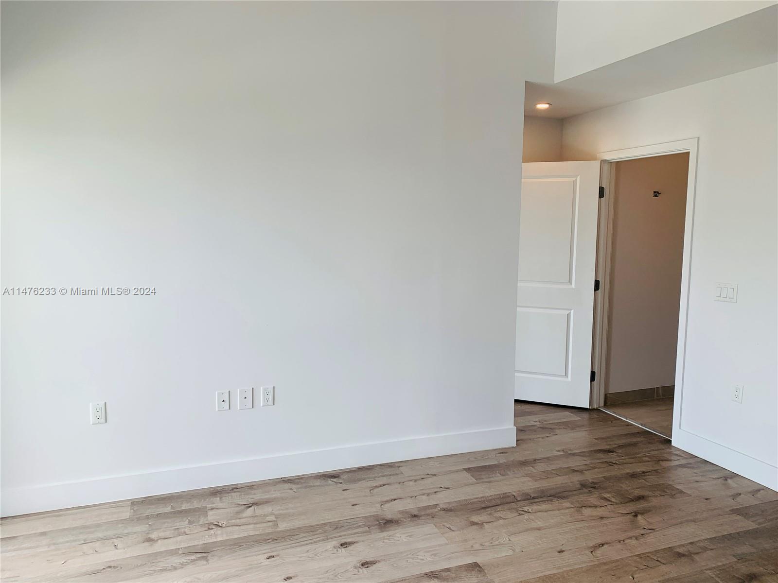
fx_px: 584
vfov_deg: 53.1
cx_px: 389
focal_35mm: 26
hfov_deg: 67.3
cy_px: 292
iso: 25
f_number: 1.8
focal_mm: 4.25
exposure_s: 1/263
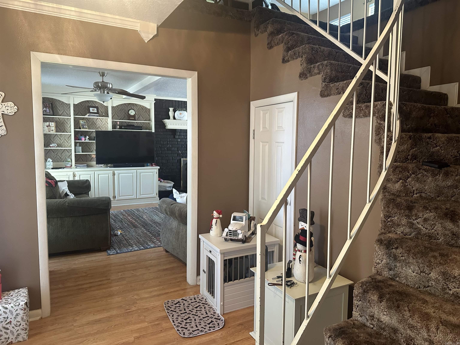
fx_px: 319
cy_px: 172
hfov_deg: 71.6
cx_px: 230
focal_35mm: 24
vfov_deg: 56.8
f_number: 1.78
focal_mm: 6.86
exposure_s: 1/60
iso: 500
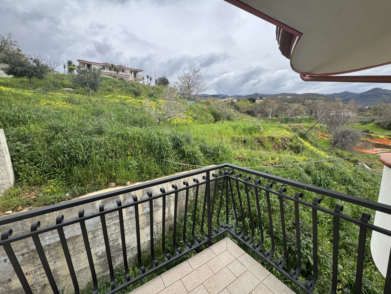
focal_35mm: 14
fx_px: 158
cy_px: 147
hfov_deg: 102.1
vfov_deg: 85.7
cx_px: 196
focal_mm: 2.22
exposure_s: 1/840
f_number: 2.2
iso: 50
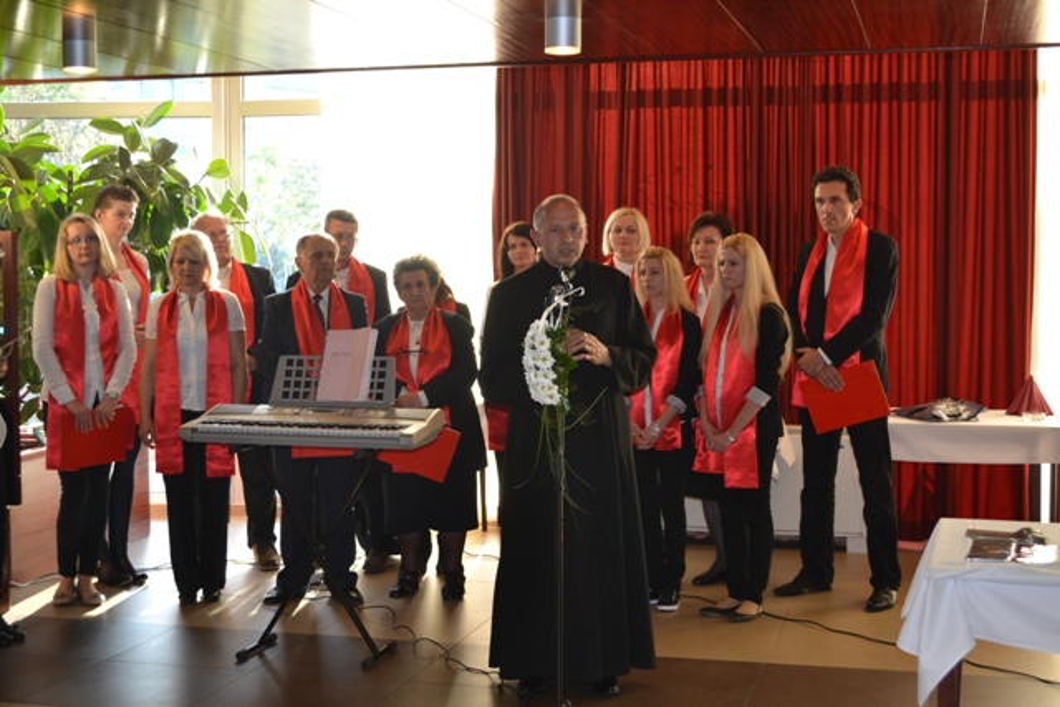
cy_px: 354
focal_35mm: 52
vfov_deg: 25.8
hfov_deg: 37.8
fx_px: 1546
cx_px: 530
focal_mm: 35
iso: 800
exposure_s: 1/60
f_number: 5
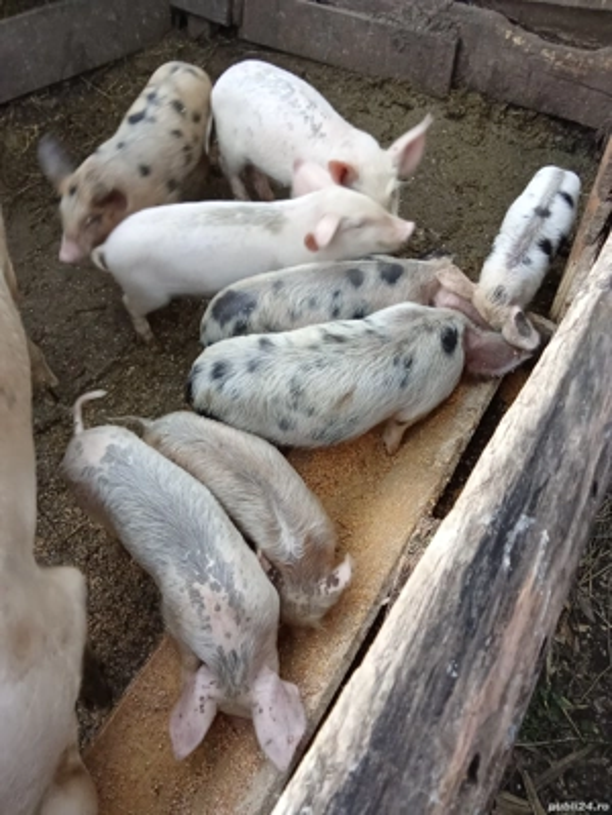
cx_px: 306
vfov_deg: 63.4
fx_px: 660
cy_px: 408
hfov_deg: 49.7
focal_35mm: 28
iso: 400
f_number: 2
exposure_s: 1/33.3
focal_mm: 2.78
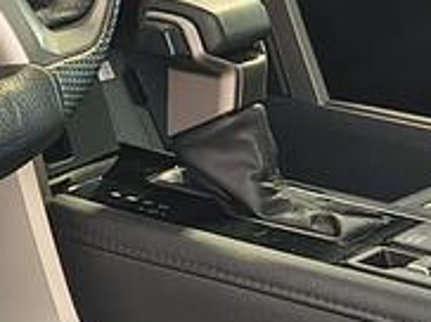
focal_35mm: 169
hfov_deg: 10.8
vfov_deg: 8.6
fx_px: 2101
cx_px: -410
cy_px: 471
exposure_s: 1/60
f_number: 1.8
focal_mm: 5.56
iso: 682
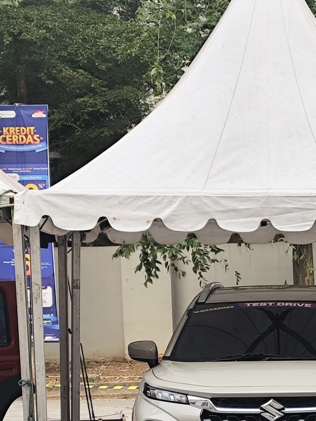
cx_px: 478
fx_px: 2069
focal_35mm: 170
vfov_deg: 11.5
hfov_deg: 8.5
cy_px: 444
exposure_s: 1/144
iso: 50
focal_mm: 6.19
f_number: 1.65
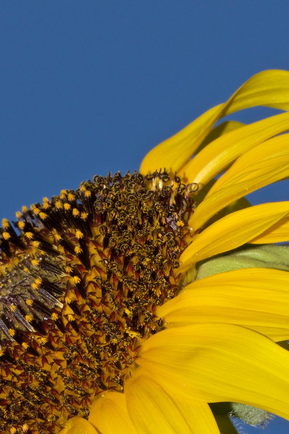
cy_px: 450
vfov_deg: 6.4
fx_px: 3854
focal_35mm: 320
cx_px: 165
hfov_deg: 4.3
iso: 400
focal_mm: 90
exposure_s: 1/200
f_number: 20
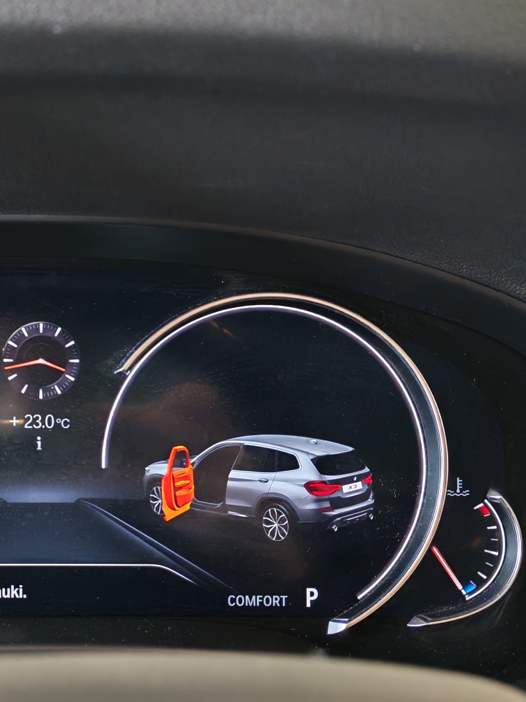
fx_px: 1115
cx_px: 30
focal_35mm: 55
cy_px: 416
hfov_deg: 25.5
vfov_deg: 34.8
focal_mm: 6.12
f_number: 1.9
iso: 1853
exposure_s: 1/50
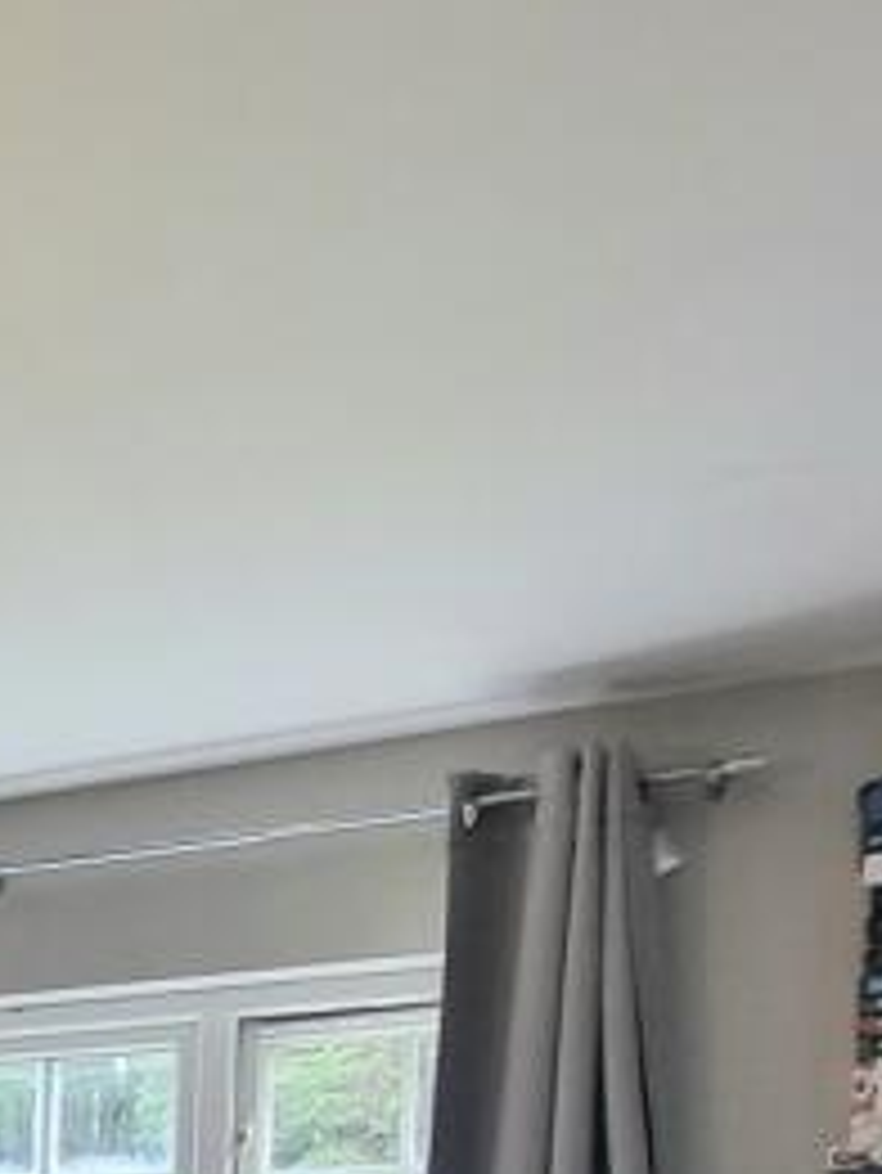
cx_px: -482
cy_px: 1381
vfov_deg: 31.8
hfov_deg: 22.7
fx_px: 1731
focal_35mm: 51
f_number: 2.2
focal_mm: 2.2
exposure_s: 1/60.2
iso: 64
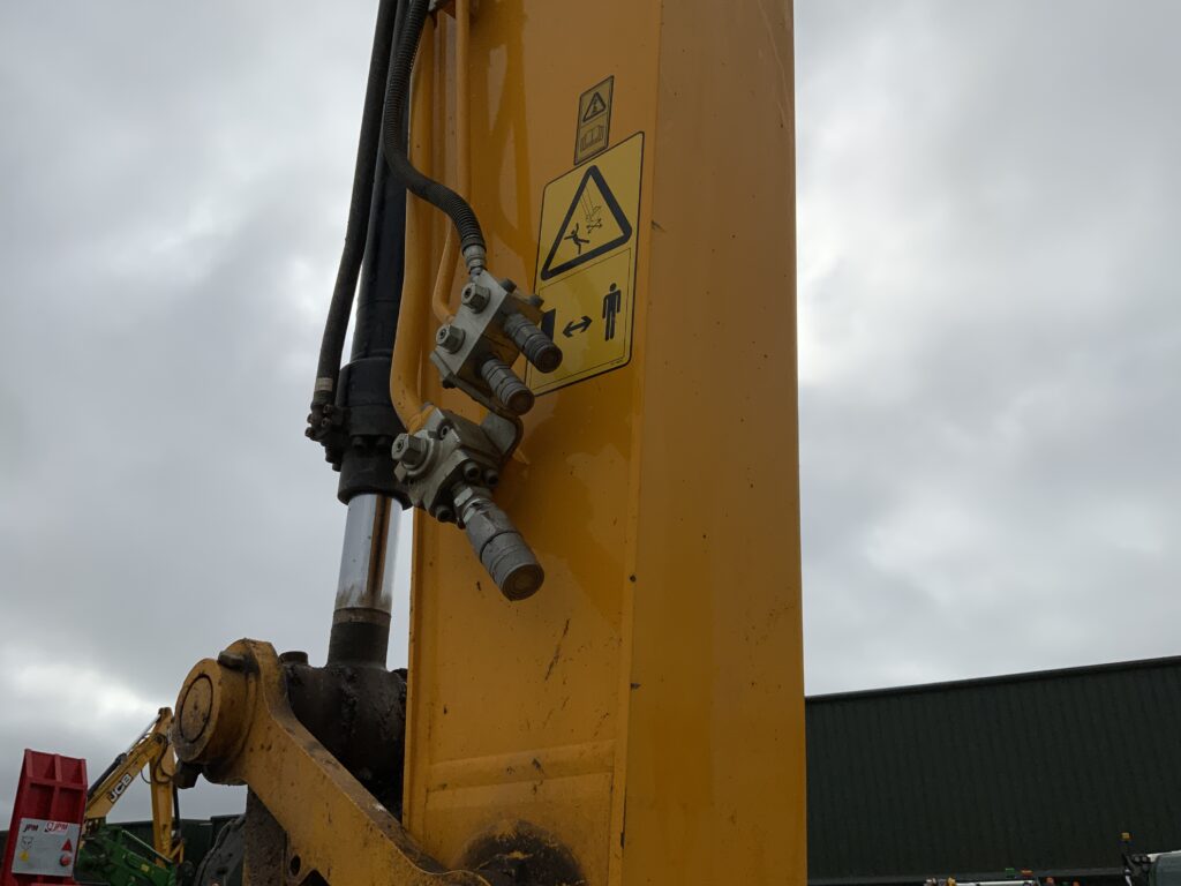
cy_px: 443
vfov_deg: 48.2
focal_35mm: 29
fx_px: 989
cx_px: 590
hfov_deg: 61.7
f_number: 1.8
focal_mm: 3
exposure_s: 1/4785
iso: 20
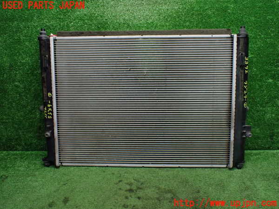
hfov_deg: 60.0
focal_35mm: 30
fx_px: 242
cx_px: 140
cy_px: 104
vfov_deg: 46.8
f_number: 2.3
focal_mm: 5.4
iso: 500
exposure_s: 1/125
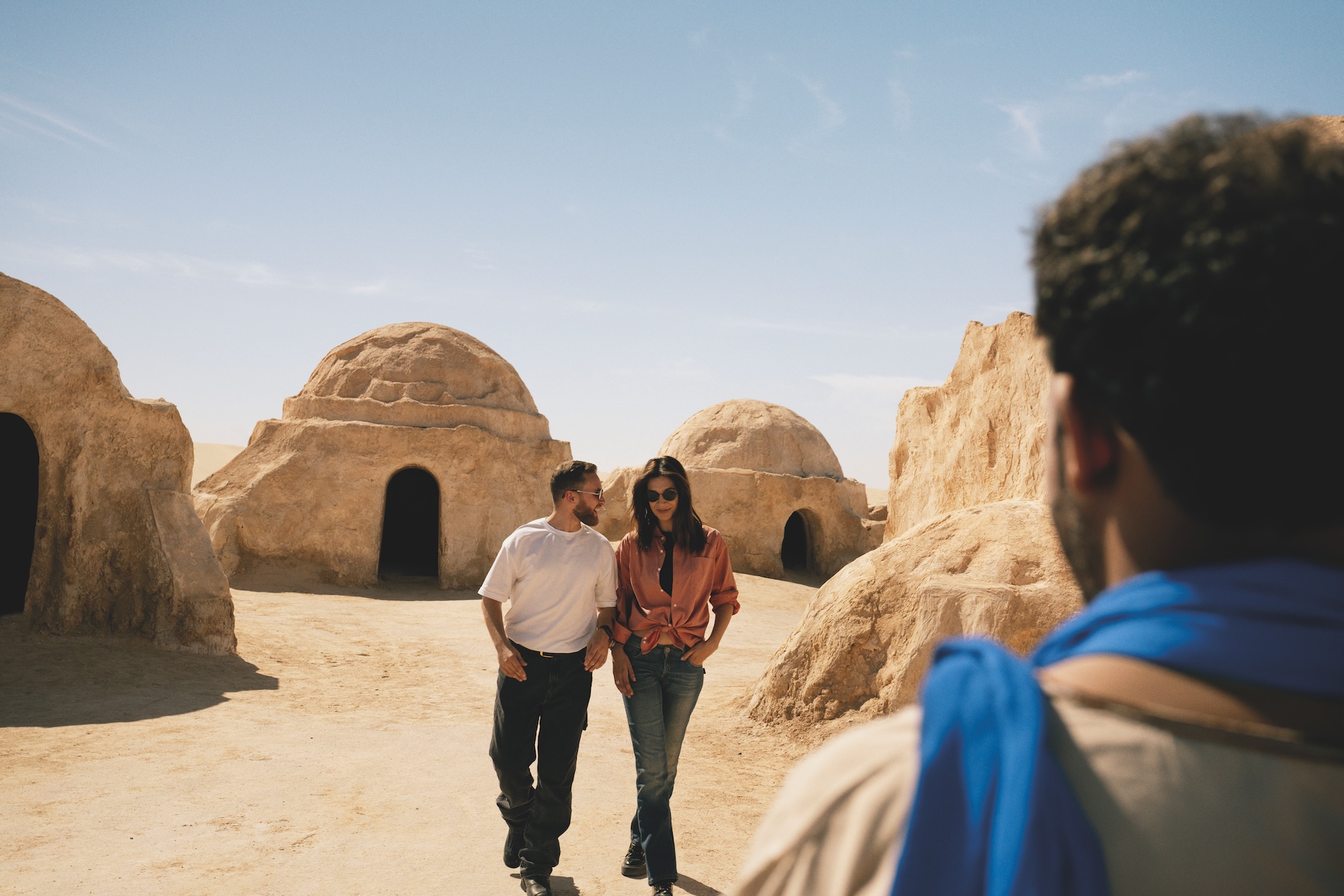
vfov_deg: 35.9
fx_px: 1381
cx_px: 672
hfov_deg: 51.9
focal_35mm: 37
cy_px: 448
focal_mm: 37
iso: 250
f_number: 5.6
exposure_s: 1/200
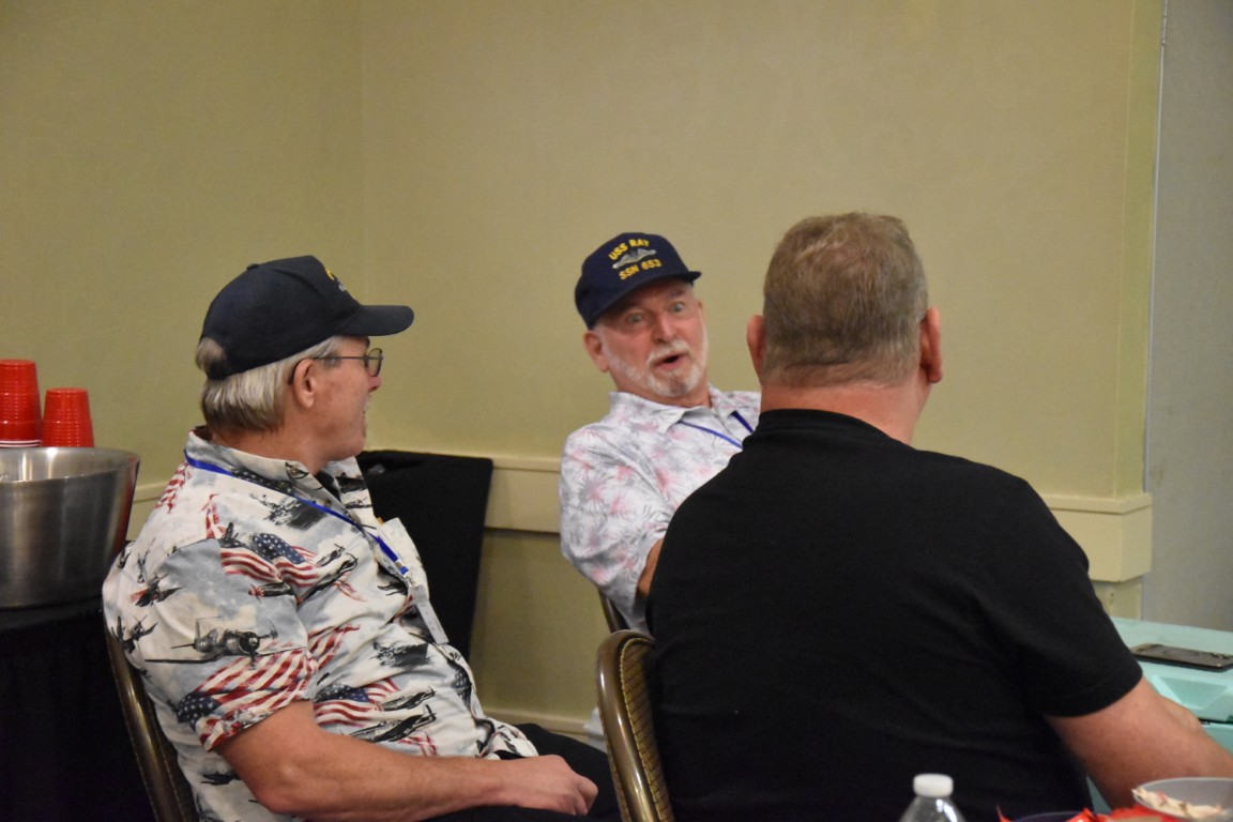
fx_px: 2671
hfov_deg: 26.0
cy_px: 411
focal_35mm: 78
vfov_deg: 17.5
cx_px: 616
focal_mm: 52
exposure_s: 1/60
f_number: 5
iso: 9000
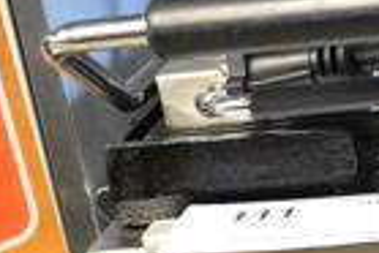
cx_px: 676
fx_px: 1730
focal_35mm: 164
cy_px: 196
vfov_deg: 8.4
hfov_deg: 11.6
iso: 4000
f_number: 4
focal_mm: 25
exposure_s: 1/40
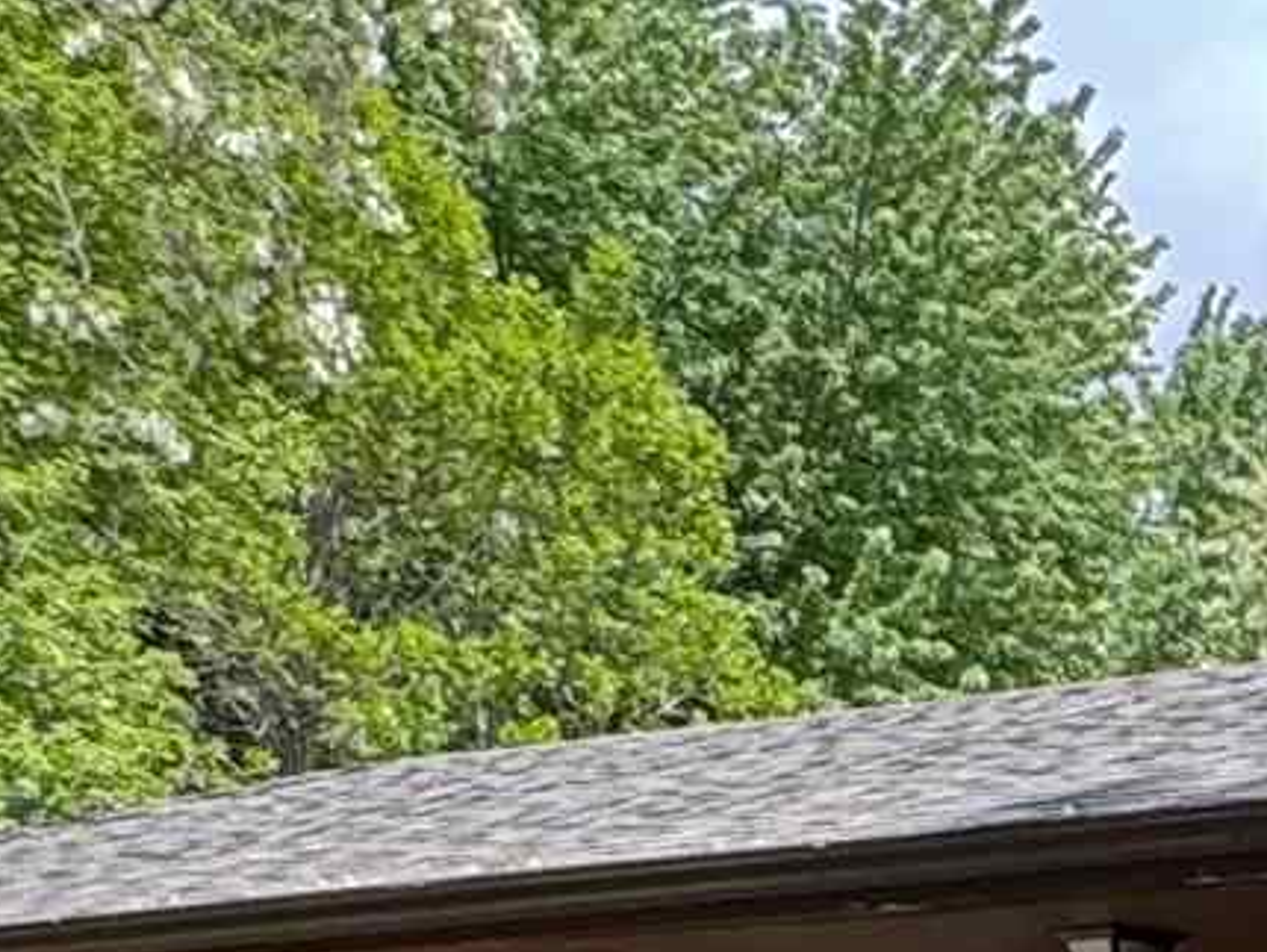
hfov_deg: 15.3
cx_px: 2617
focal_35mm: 100
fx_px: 3662
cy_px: 1409
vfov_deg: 13.9
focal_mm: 2.22
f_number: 2.2
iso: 40
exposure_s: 1/293
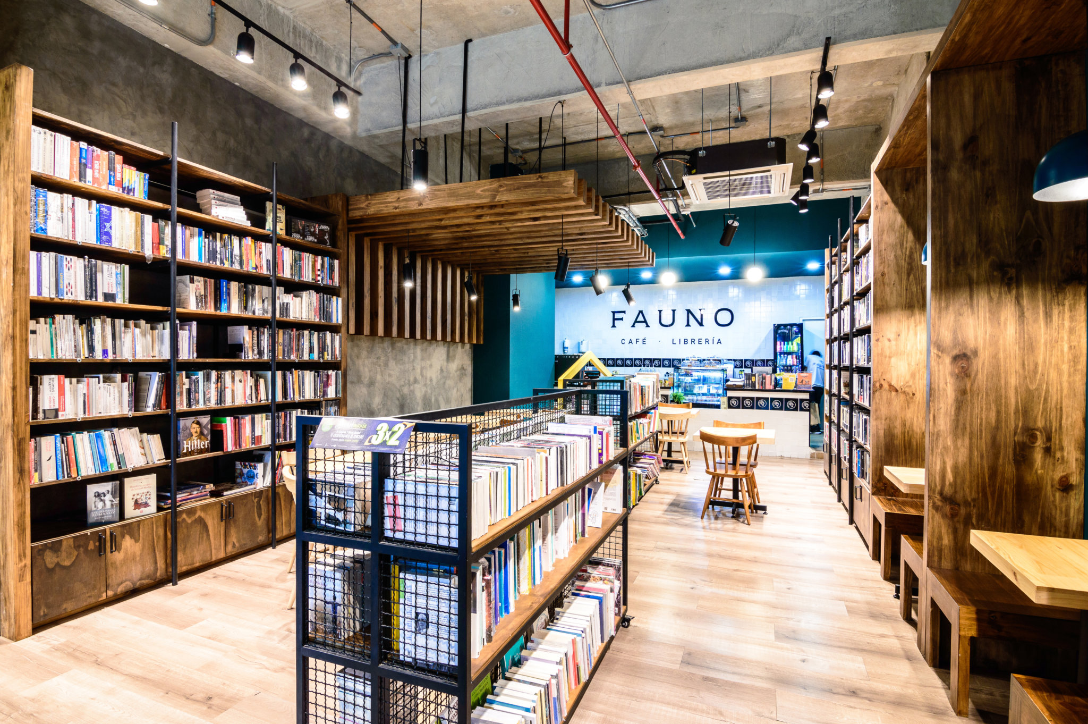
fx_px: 498
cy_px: 362
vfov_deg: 72.0
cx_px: 544
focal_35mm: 16
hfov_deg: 95.0
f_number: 8
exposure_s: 1/1.25
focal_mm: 11
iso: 200
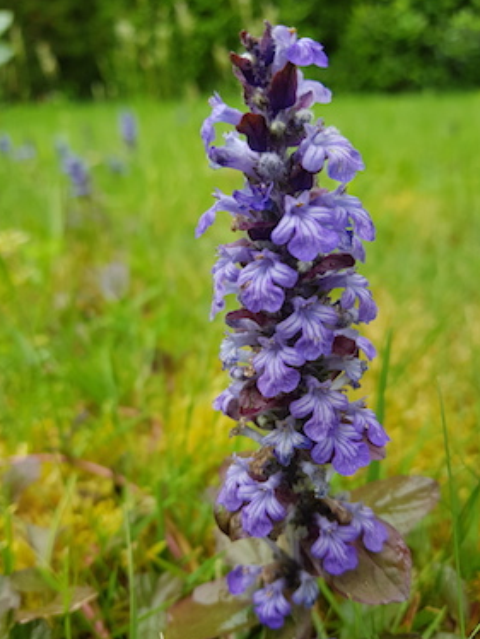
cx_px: 244
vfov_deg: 63.4
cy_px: 334
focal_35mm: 28
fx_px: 517
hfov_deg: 49.8
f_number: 1.7
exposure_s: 1/167
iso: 40
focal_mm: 4.3
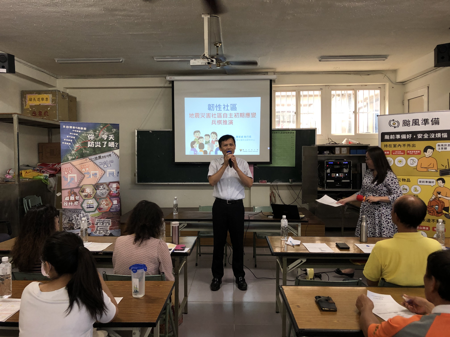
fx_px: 364
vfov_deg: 49.7
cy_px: 168
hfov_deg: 63.4
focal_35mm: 28
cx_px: 225
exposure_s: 1/20
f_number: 1.8
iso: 40
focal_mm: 3.99
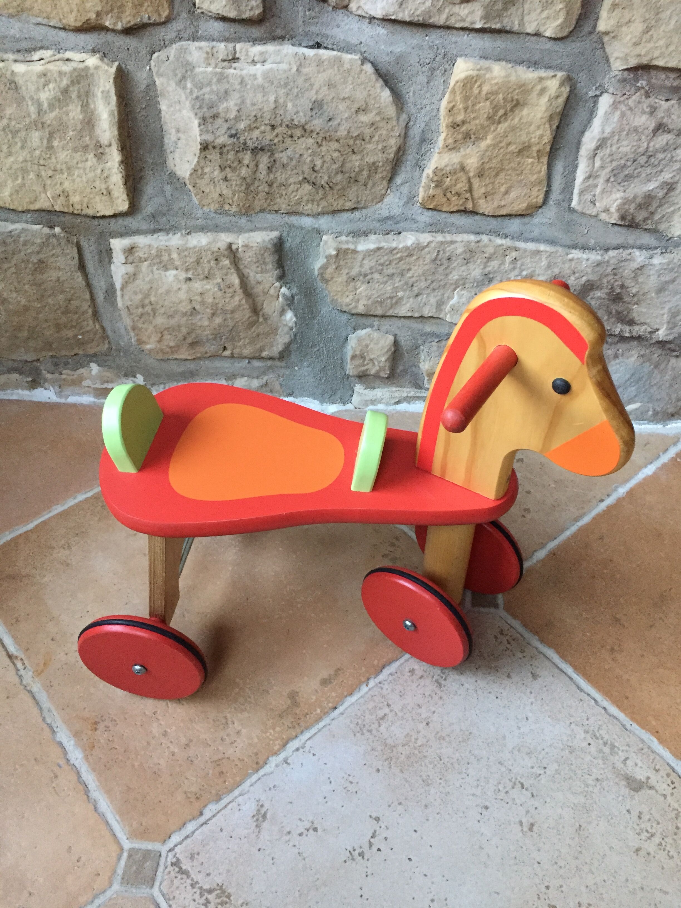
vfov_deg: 61.7
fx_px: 761
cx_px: 340
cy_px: 454
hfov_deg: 48.2
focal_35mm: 29
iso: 250
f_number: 2.2
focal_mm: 4.15
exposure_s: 1/25
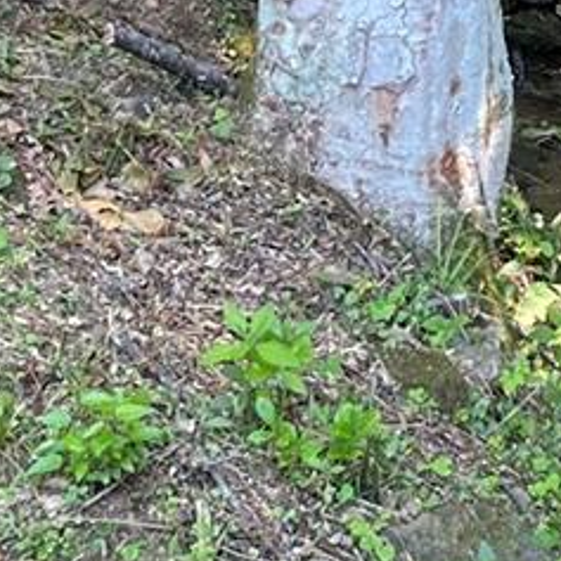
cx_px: 746
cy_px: -473
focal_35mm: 149
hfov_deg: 11.4
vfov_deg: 10.9
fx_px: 2732
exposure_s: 1/122
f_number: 1.6
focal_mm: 5.1
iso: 64
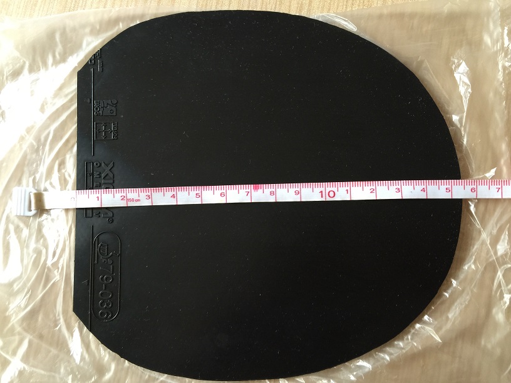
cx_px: 256
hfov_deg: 61.7
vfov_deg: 48.2
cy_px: 192
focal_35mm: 29
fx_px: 428
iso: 64
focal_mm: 4.15
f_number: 2.2
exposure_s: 1/15
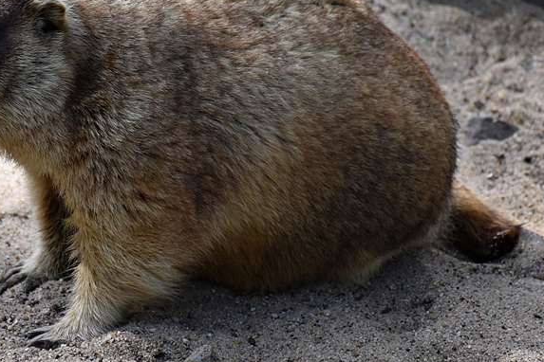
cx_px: 202
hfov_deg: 5.5
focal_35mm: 375
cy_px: 134
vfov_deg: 3.7
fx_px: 5666
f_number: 5.6
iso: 800
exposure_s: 1/800
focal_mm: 140
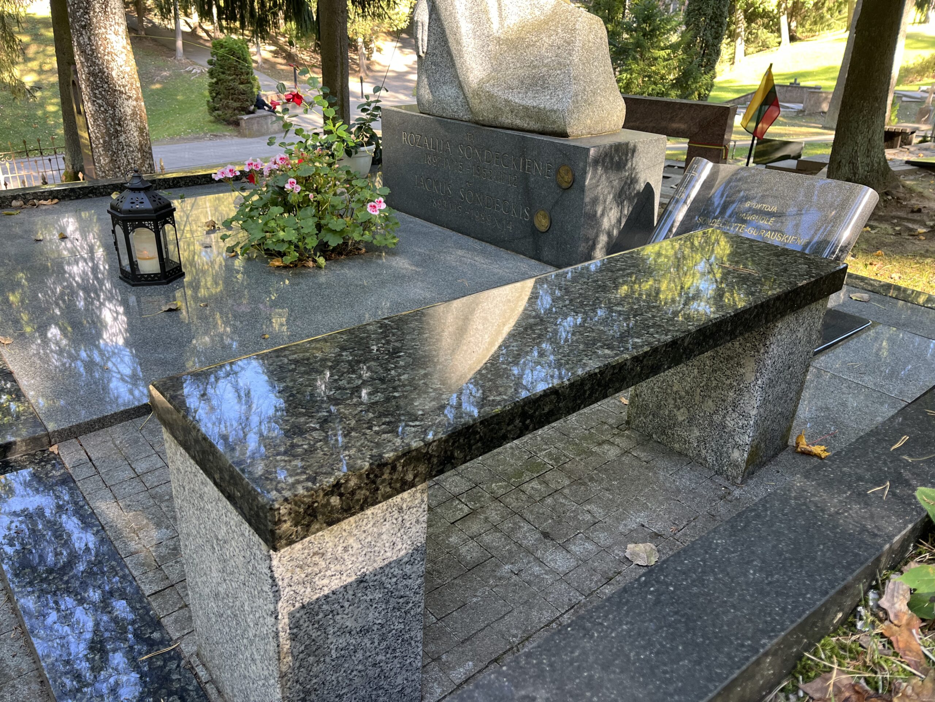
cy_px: 351
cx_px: 468
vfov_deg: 53.1
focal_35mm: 26
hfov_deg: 67.3
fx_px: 702
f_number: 1.6
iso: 100
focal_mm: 5.1
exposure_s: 1/121
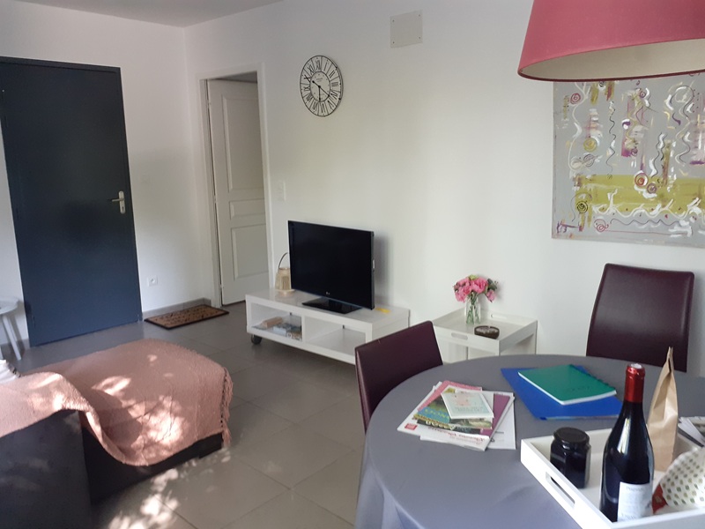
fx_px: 550
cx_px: 352
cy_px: 264
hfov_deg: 65.3
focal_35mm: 27
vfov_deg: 51.4
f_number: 1.9
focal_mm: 3.6
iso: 200
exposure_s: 1/25
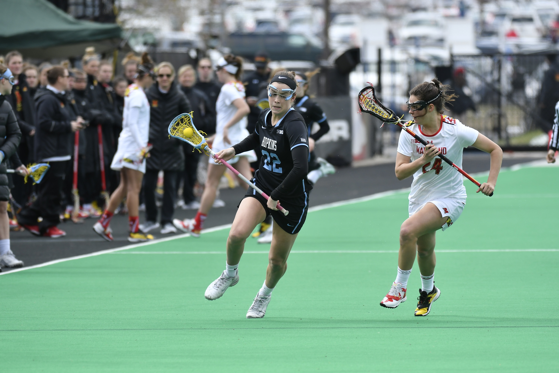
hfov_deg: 5.1
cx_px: 280
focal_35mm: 405
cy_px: 186
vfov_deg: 3.4
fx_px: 6288
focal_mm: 270
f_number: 4
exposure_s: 1/1600
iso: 400
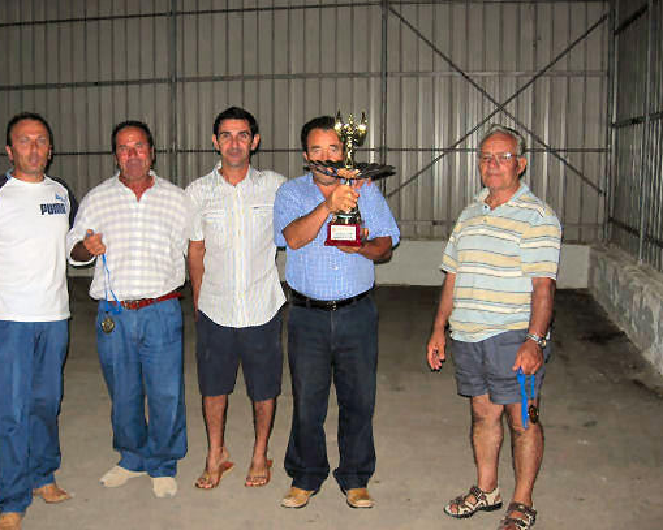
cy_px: 276
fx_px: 844
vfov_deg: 34.9
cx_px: 294
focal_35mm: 43
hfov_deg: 42.8
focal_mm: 7.8
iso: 69
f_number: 2.8
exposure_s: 1/60.1
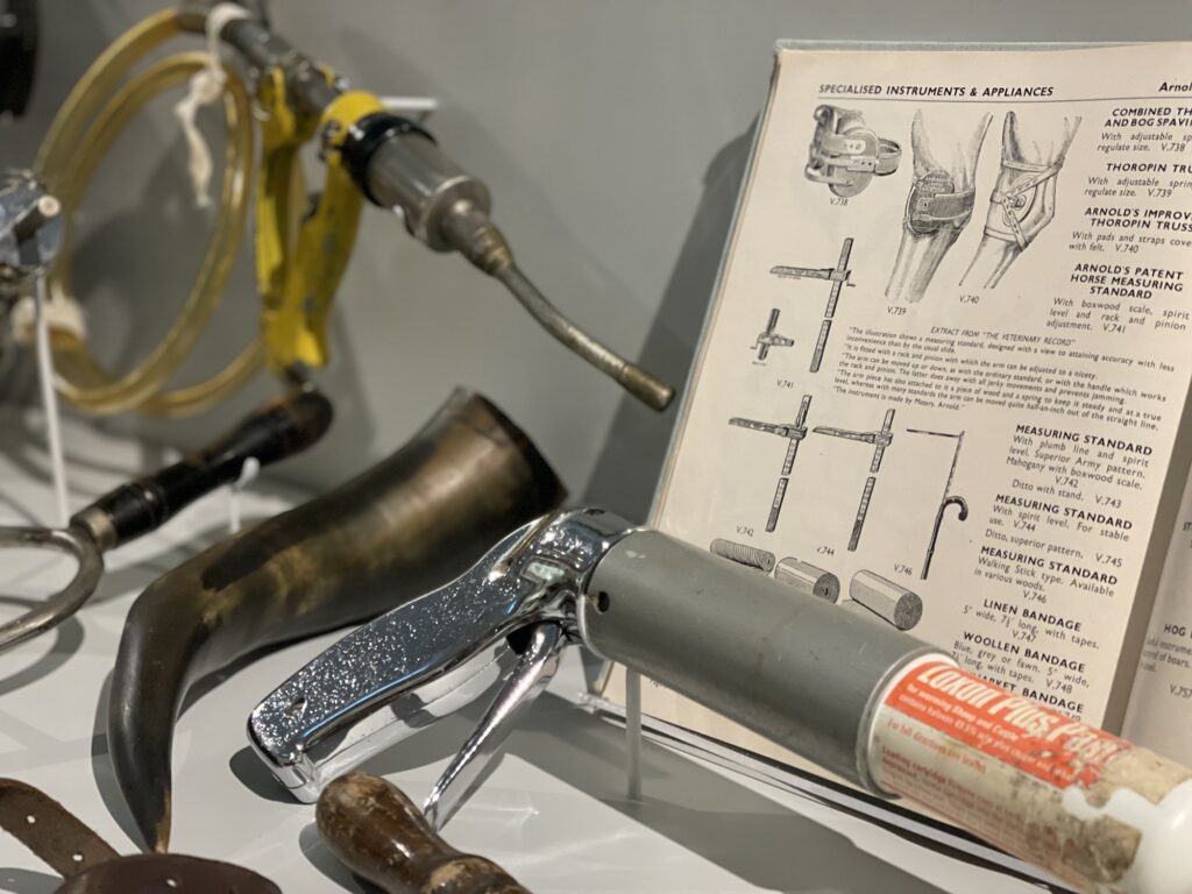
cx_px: 596
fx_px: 1791
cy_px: 447
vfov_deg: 28.0
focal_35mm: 52
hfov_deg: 36.8
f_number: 2
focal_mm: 6
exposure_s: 1/100
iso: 250
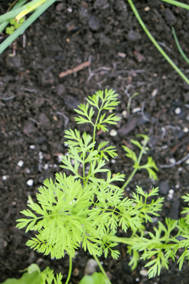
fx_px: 654
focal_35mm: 83
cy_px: 142
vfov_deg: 24.5
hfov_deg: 16.5
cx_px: 94
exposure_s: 1/200
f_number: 6.4
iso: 800
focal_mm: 55
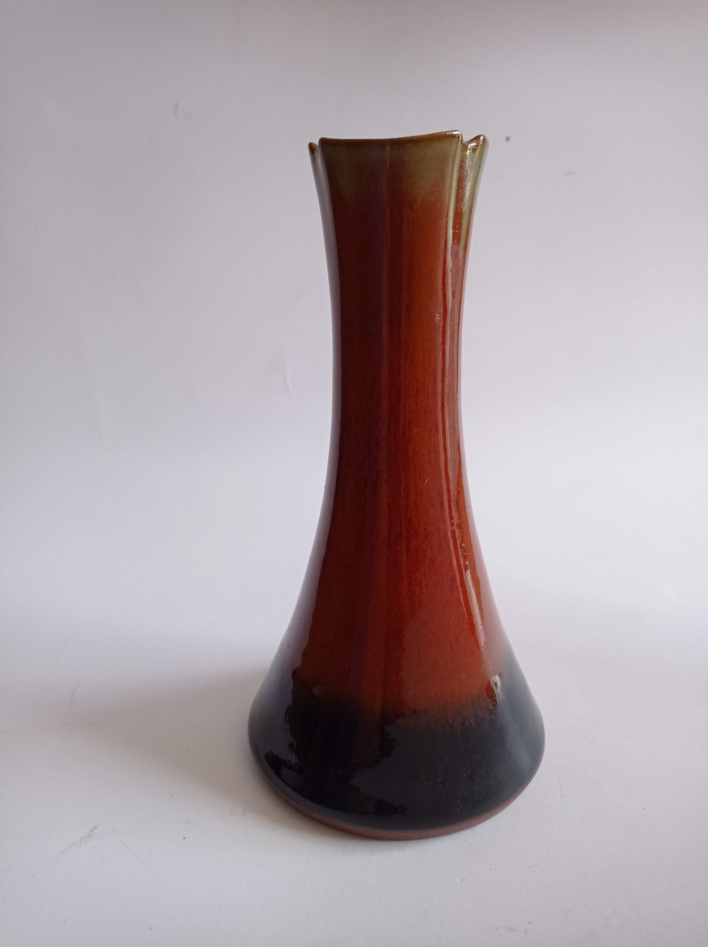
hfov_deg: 49.7
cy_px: 474
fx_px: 765
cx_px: 354
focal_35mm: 28
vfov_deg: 63.5
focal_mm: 4.74
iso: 100
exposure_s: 1/133
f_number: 1.79
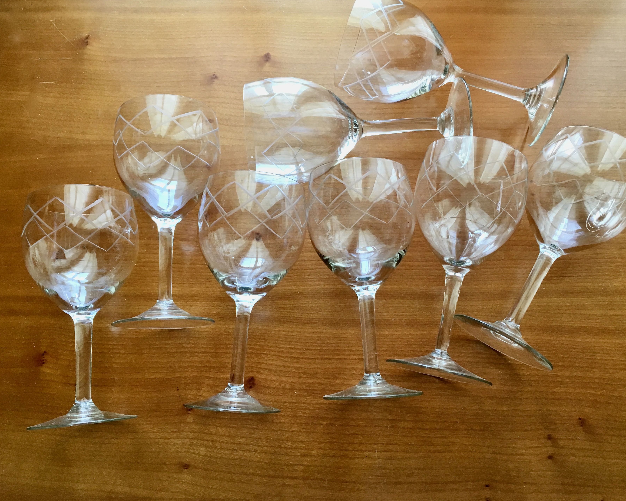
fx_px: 593
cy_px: 241
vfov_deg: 45.8
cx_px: 321
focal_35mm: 32
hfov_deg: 55.7
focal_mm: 4.15
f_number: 2.2
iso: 80
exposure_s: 1/33
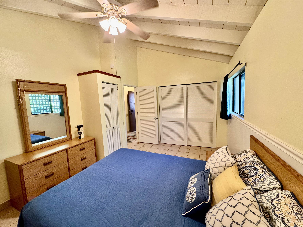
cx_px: 152
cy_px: 114
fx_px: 123
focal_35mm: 14
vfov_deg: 85.7
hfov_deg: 102.1
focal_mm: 2.22
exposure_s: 1/60
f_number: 2.2
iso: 200
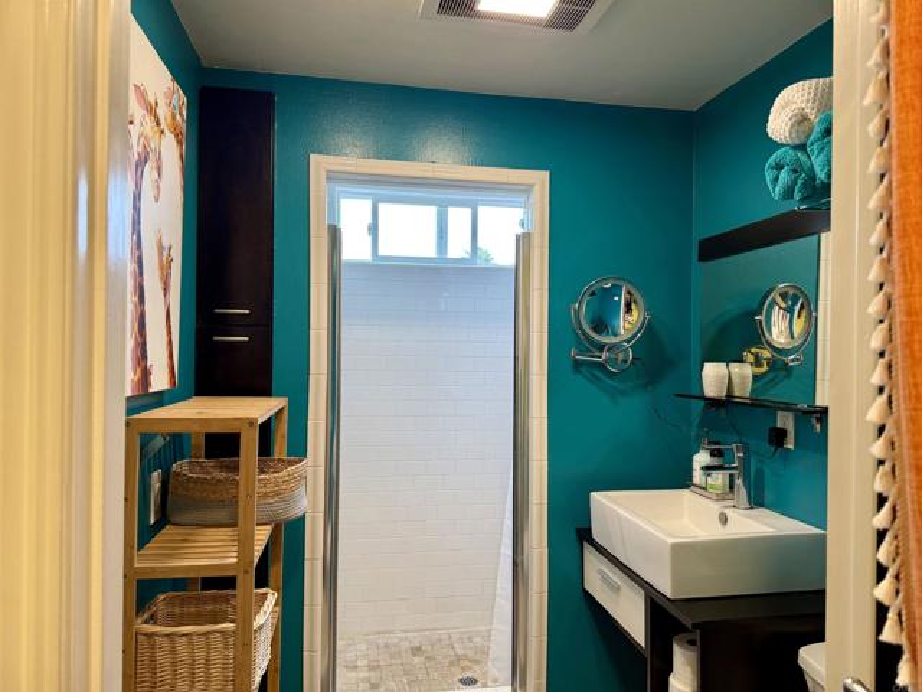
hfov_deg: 71.6
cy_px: 346
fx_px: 639
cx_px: 461
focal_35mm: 24
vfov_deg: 56.8
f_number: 1.78
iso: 200
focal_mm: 6.76
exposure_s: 1/120
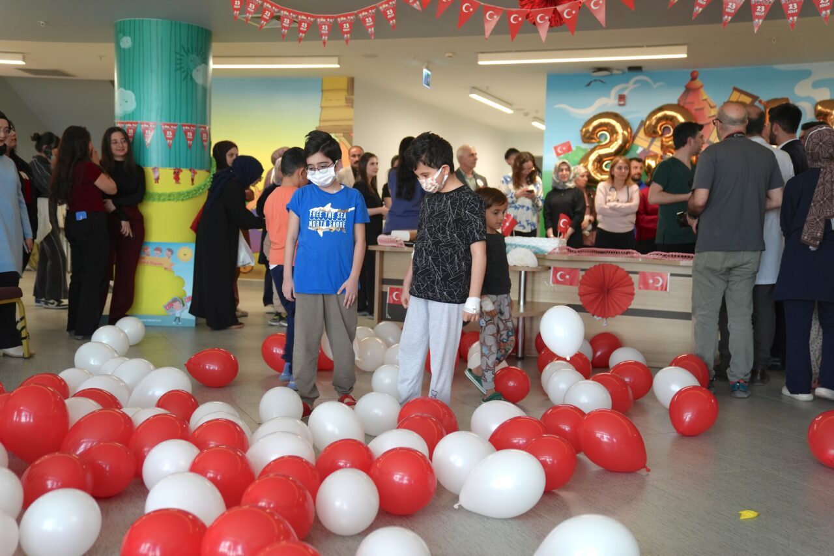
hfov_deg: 50.7
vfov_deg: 35.0
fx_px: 880
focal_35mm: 38
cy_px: 278
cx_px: 417
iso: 1000
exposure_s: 1/200
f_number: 2.8
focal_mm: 38
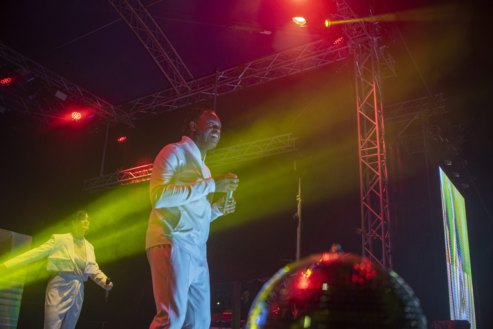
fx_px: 479
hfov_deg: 54.4
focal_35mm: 35
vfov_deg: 37.9
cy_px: 164
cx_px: 246
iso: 1000
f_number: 2.8
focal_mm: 35
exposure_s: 1/320
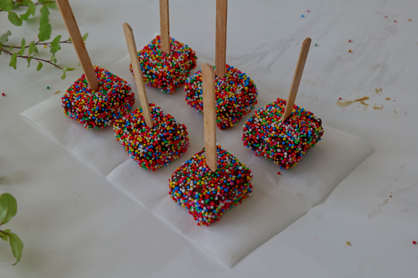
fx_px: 627
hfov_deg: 36.9
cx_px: 209
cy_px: 139
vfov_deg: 25.1
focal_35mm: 54
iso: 500
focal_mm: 54
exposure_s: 1/60
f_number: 8
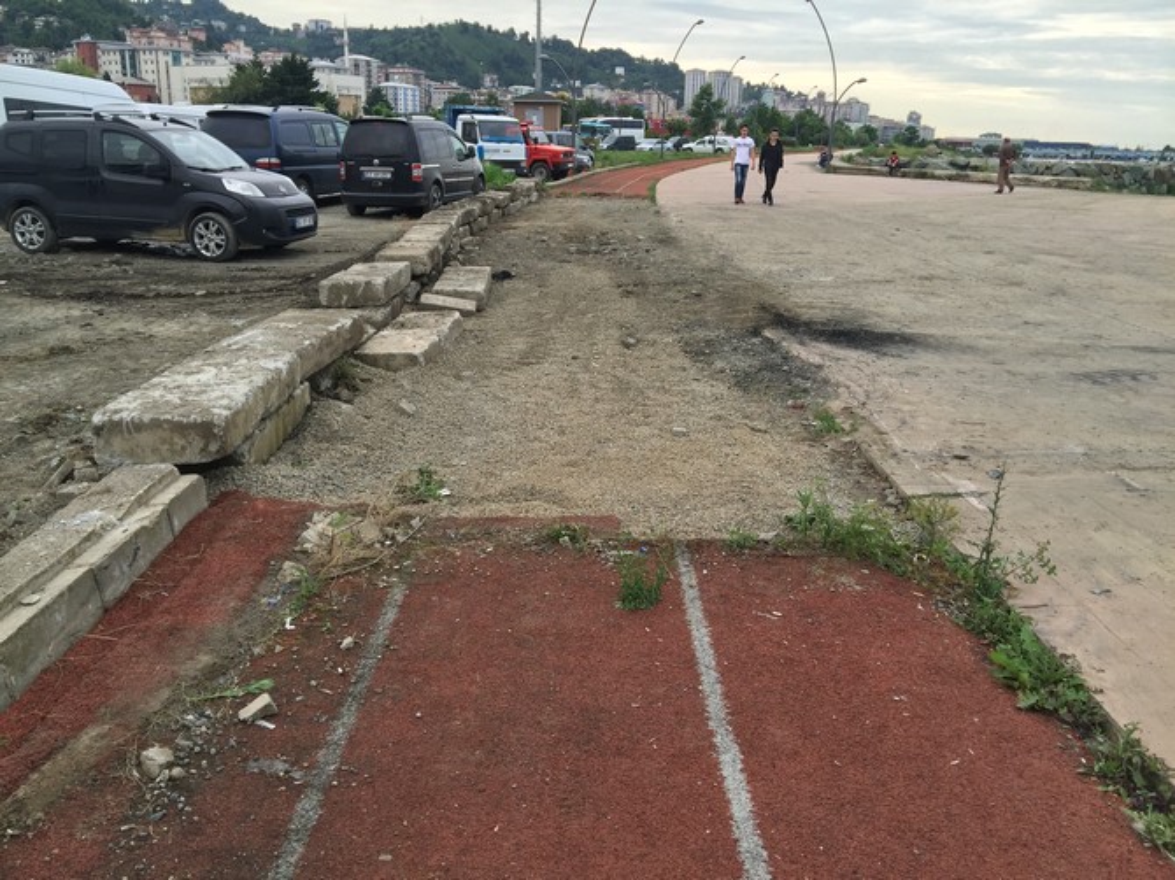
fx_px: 984
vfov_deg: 48.2
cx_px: 588
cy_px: 440
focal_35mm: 29
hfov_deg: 61.7
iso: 32
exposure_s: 1/412
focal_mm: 4.15
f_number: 2.2
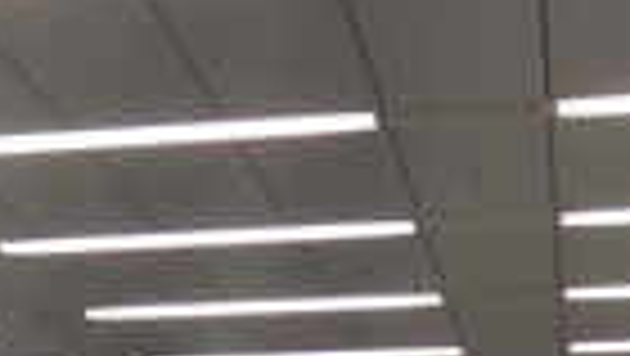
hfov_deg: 12.0
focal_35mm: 164
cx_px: -526
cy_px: 1068
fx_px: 2742
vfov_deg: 6.7
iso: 64
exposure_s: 1/20
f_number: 2.4
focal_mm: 4.12
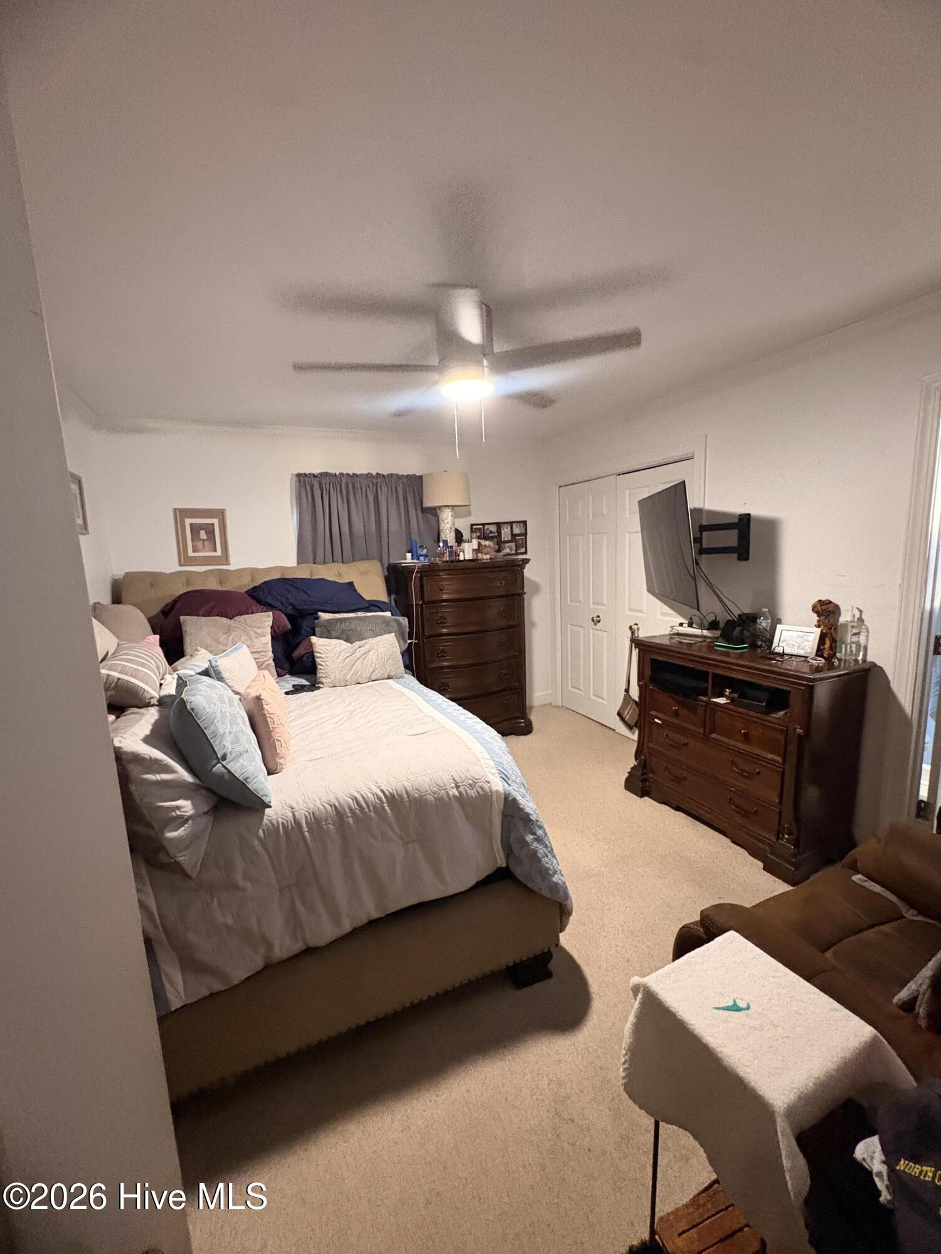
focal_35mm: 14
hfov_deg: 85.7
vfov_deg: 102.1
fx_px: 507
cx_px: 470
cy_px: 627
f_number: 2.2
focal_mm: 2.22
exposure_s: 1/60
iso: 800
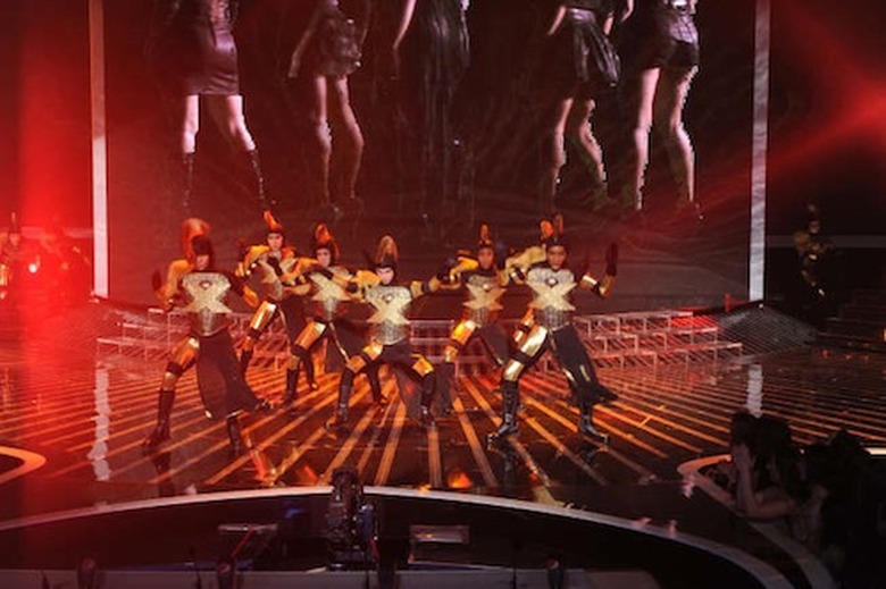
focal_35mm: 70
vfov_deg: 19.4
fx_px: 1722
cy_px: 294
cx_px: 443
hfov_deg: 28.9
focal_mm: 70
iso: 1250
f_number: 2.8
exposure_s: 1/125
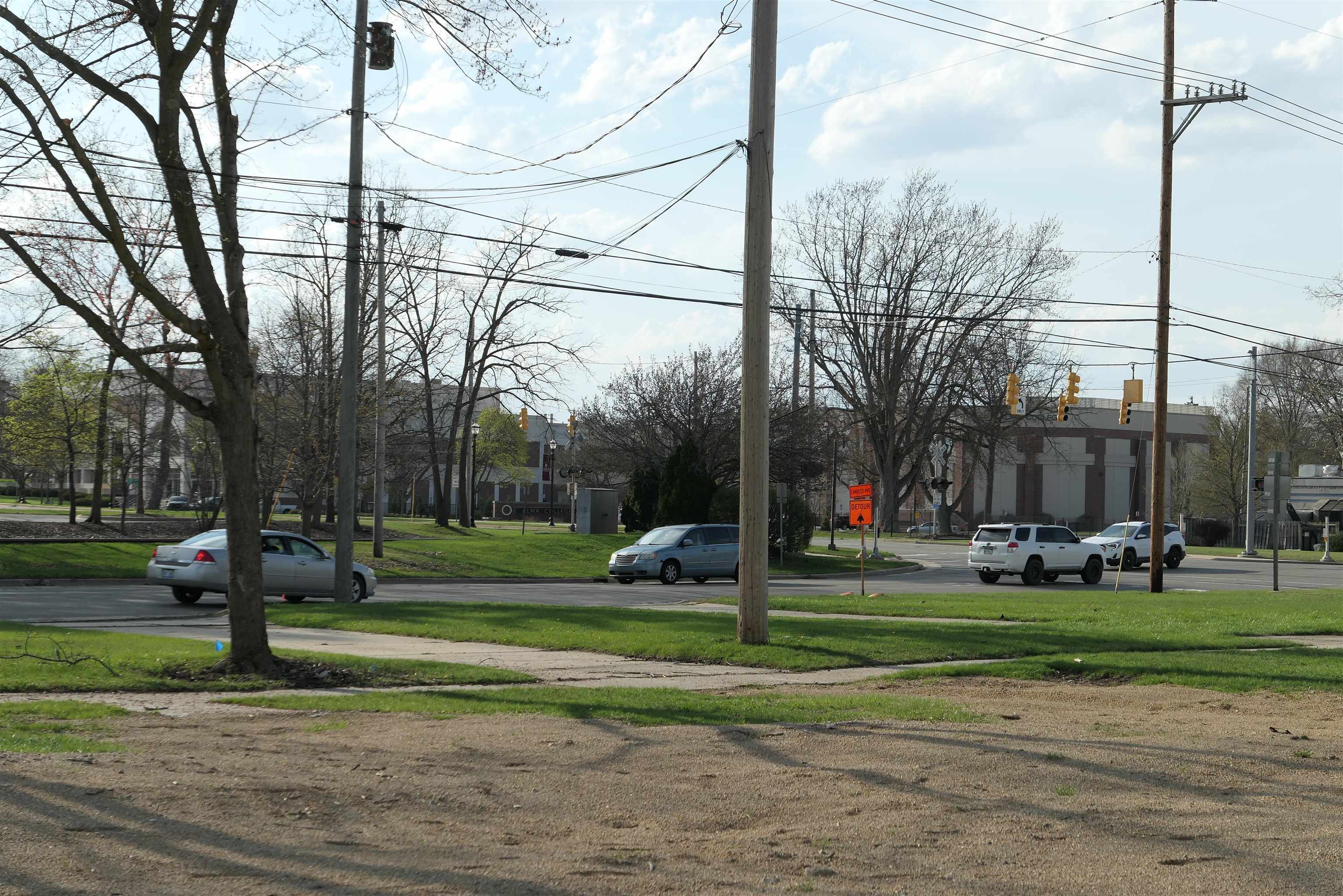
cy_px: 448
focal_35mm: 63
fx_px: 2350
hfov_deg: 31.9
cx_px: 672
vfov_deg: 21.6
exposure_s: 1/800
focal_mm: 23
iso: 125
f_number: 4.5
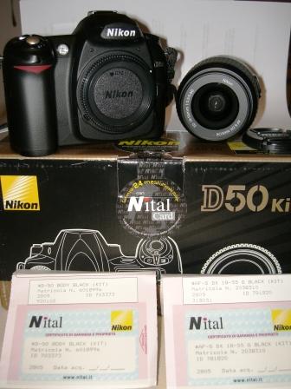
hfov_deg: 37.7
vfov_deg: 49.0
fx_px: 426
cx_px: 146
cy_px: 194
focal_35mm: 38
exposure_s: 1/60
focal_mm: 7.9
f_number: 2.8
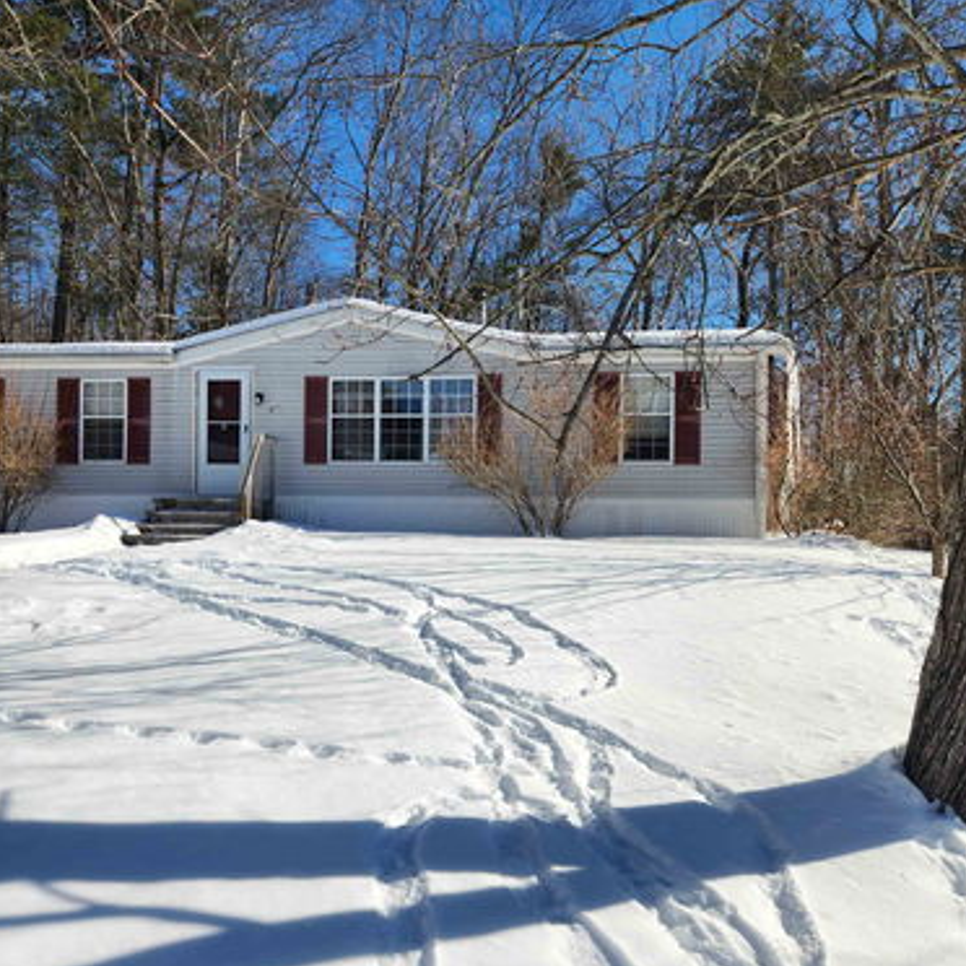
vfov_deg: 57.3
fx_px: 884
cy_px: 496
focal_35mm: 28
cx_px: 384
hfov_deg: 56.8
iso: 20
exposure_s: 1/2586
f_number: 1.8
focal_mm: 5.4
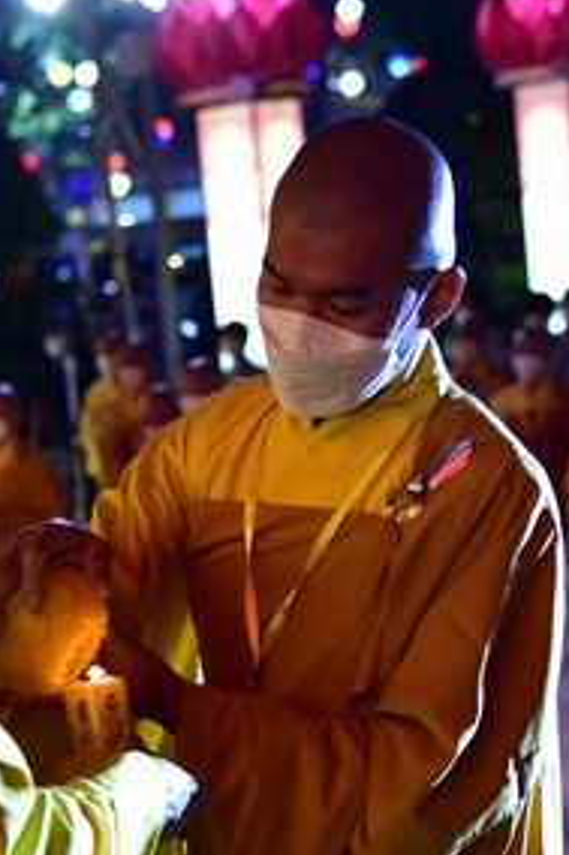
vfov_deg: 16.1
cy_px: 750
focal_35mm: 126
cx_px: 166
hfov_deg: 10.9
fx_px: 2991
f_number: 4
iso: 3200
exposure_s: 1/40
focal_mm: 55
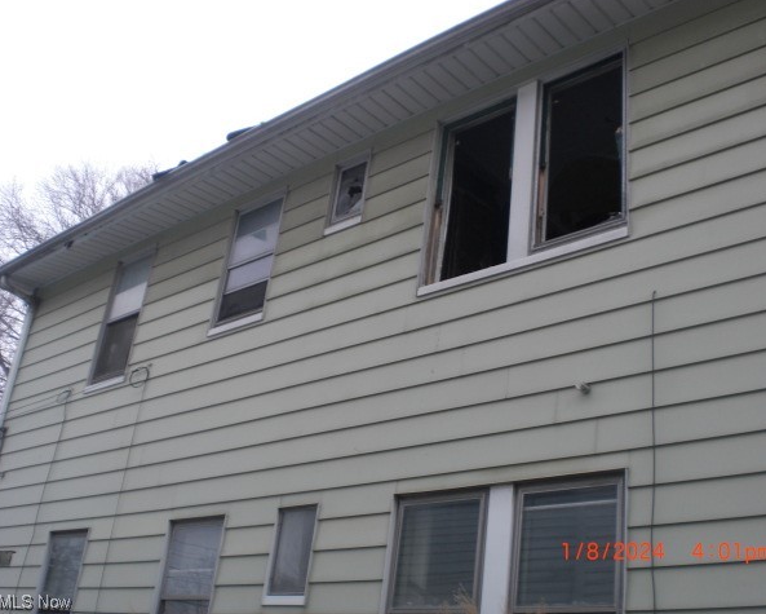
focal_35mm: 40
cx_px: 407
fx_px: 907
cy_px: 305
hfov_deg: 45.7
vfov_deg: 37.4
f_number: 3.1
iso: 64
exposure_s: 1/100
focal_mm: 6.3
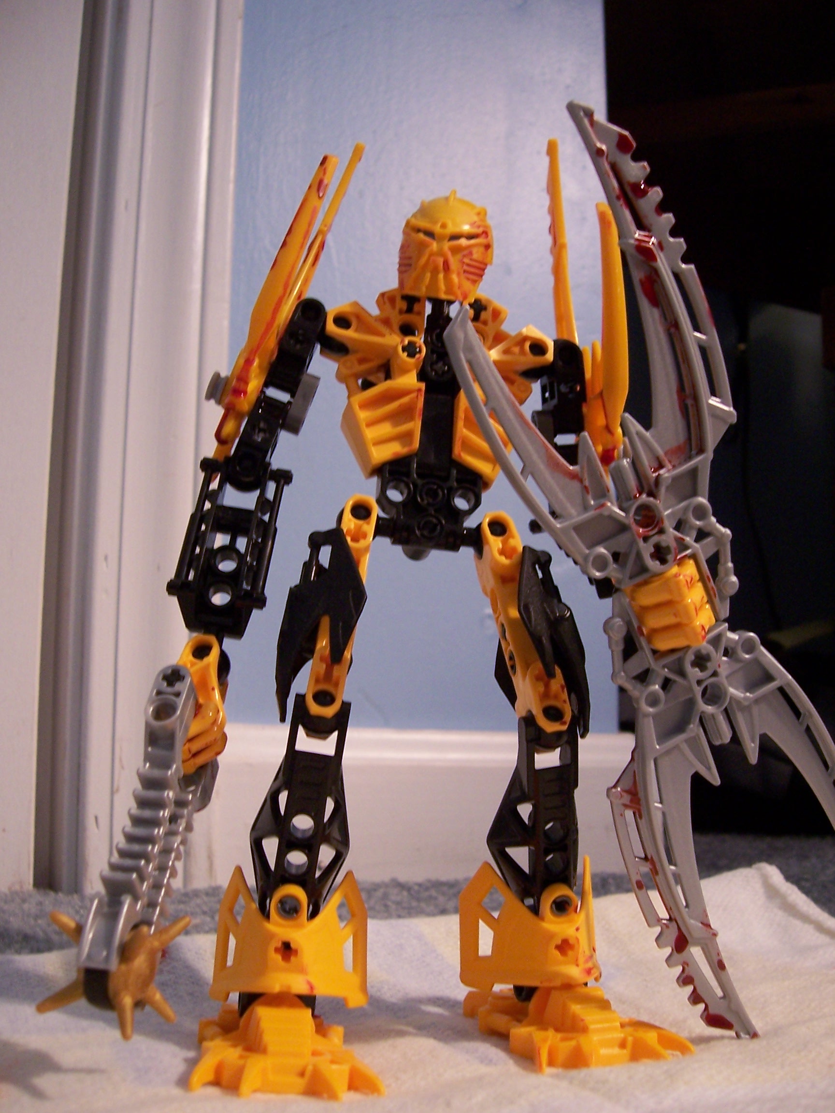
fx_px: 1158
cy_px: 556
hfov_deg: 39.7
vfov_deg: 51.4
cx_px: 418
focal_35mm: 36
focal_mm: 6
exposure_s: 1/4
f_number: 3
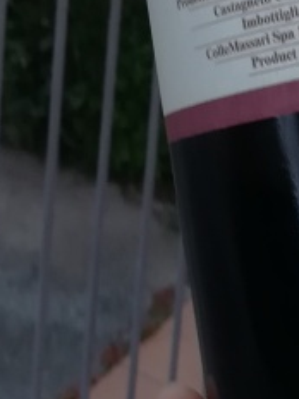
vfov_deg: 14.7
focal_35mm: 115
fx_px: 1324
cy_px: -342
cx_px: 208
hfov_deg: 12.9
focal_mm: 3.83
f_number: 2.2
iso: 50
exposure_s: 1/143
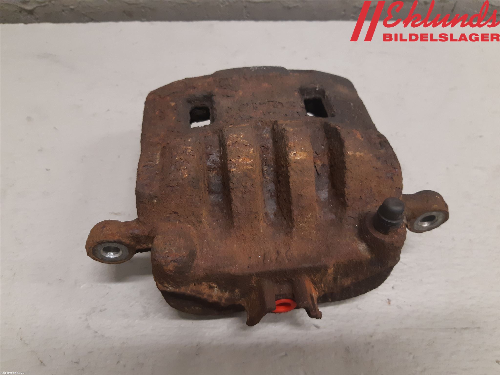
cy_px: 188
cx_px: 250
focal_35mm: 26
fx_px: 376
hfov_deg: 67.3
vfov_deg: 53.1
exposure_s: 1/50
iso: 200
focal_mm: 3.93
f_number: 1.7
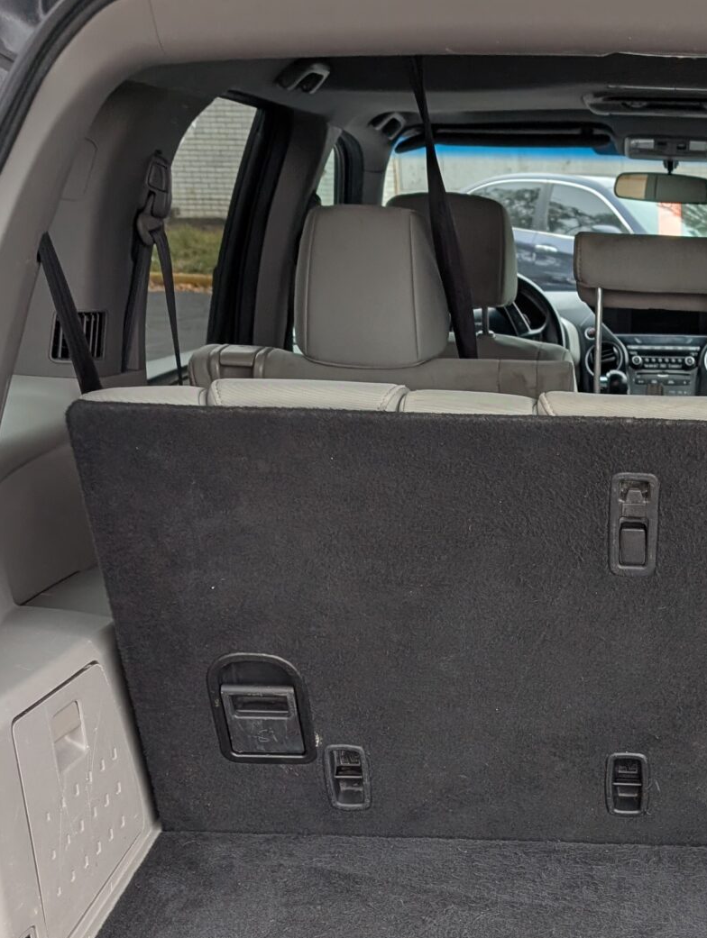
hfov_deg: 23.9
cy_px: 894
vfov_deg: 30.8
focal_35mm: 59
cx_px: 694
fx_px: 1602
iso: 25
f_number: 1.68
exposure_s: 1/84.9
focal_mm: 6.9
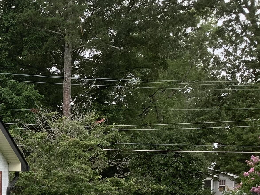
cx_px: -43
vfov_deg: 17.7
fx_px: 593
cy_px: 239
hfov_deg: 22.9
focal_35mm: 79
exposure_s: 1/360
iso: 25
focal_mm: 3.3
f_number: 2.4
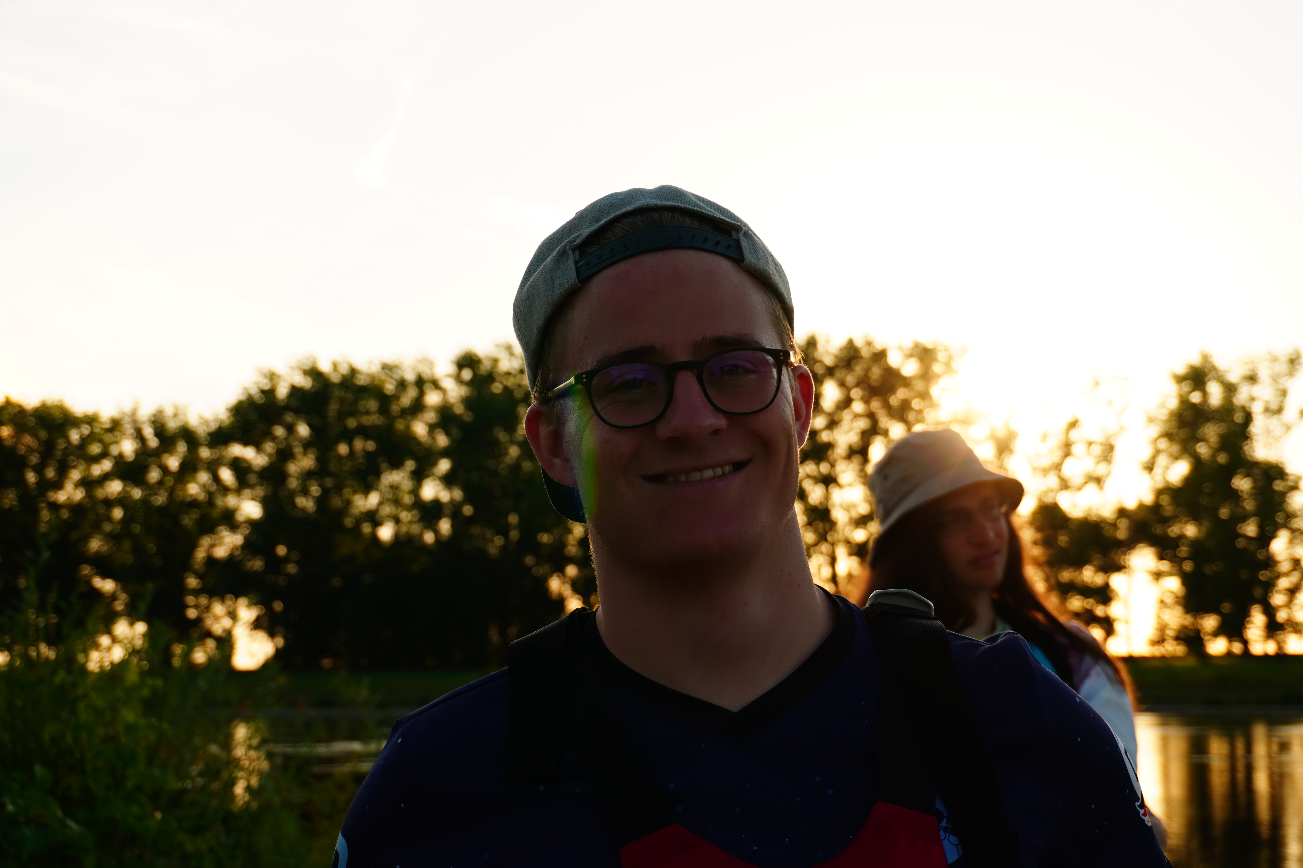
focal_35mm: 66
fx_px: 2389
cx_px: 665
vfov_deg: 20.6
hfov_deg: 30.5
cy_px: 447
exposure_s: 1/250
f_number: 5.6
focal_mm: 42
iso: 100
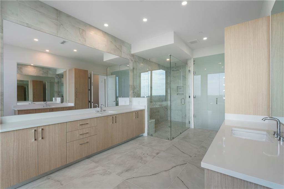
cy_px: 94
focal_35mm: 16
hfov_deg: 96.8
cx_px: 142
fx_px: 126
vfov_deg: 73.7
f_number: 9
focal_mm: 16
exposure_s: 1/160
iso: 640
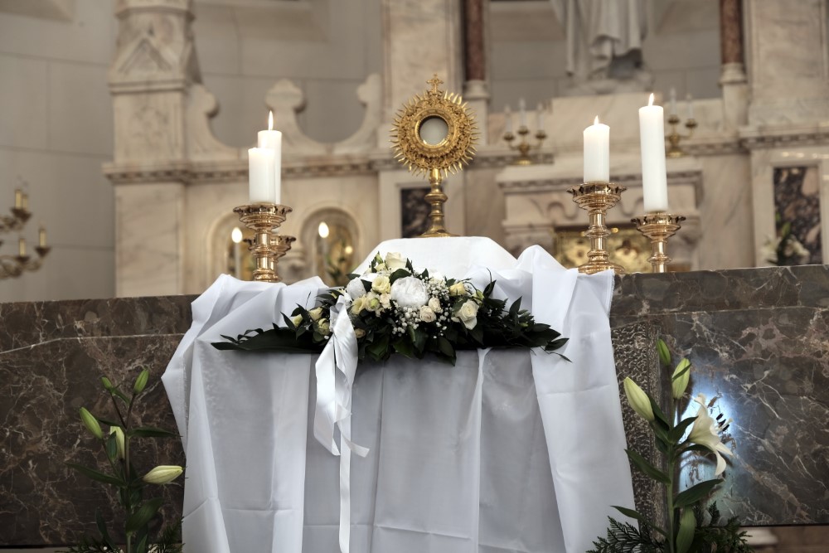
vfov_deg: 16.5
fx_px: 1911
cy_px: 276
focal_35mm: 83
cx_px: 414
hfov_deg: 24.5
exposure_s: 1/60
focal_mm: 55
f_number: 3.6
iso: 200
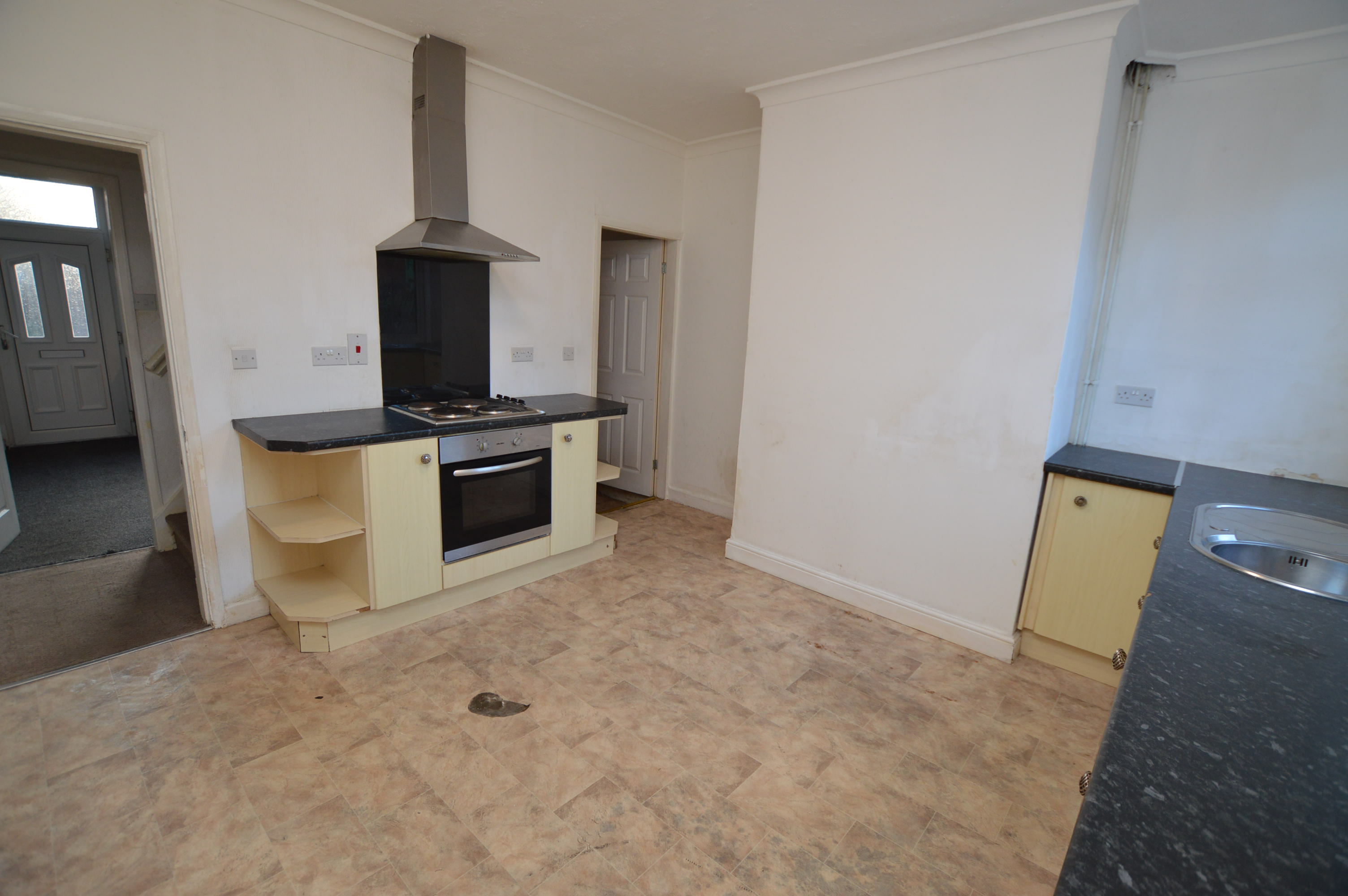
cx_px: 674
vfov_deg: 77.2
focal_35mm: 15
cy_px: 448
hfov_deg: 100.4
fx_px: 561
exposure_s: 1/60
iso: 400
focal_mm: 10
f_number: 4
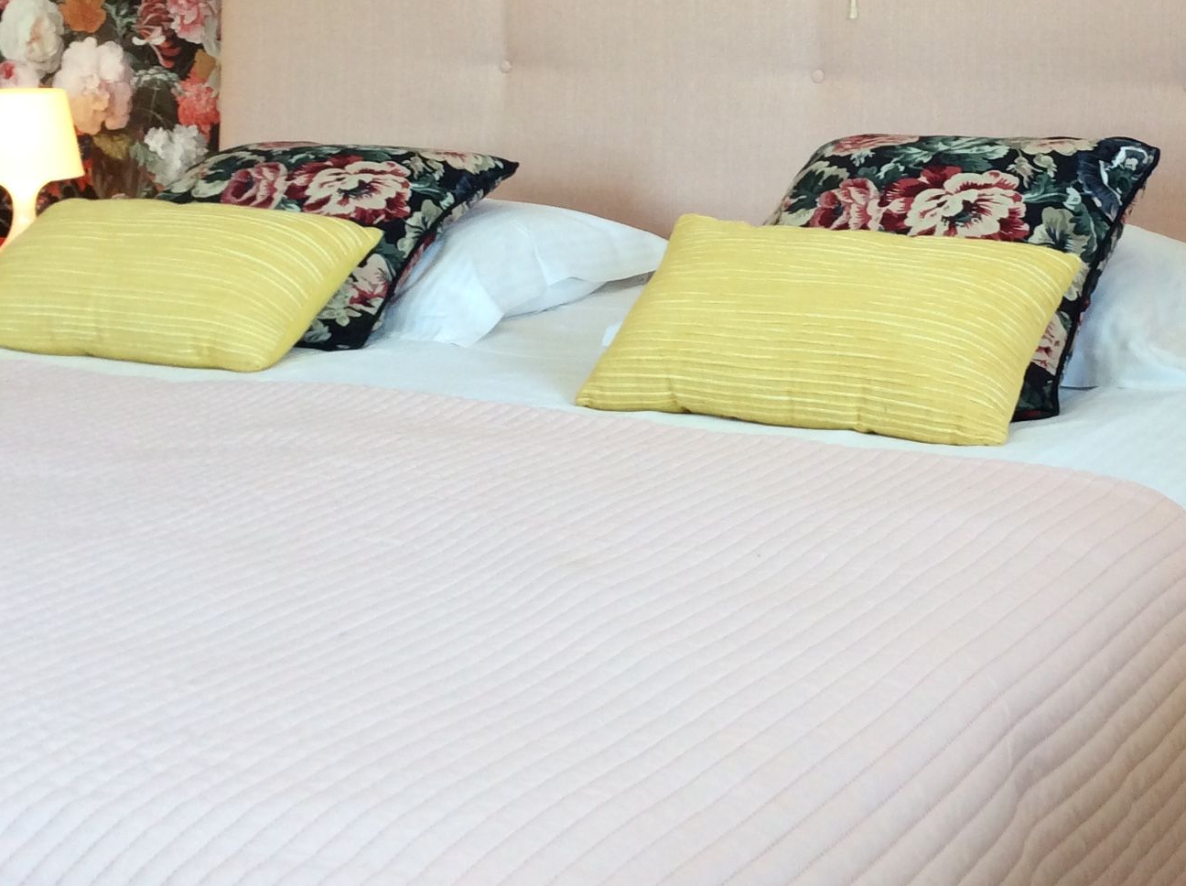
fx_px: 2189
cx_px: 781
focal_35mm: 64
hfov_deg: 30.1
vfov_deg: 22.4
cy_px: 122
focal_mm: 3.3
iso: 40
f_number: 2.4
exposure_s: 1/50
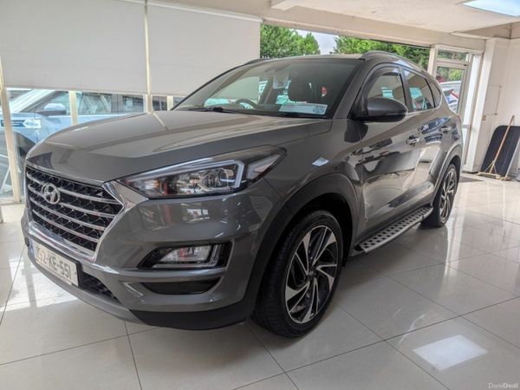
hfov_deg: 71.6
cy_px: 195
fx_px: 361
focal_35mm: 24
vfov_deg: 56.8
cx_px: 260
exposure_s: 1/473
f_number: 1.68
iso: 19
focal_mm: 6.9
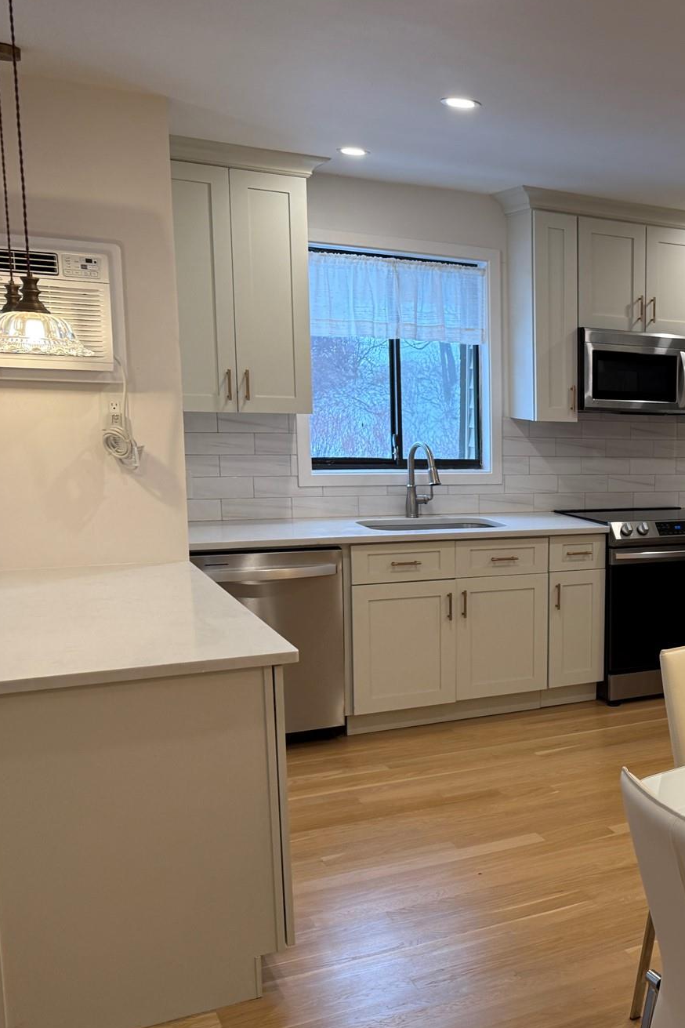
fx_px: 1113
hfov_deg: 30.5
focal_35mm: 39
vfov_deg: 49.4
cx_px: 756
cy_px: 592
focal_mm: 6.76
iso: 125
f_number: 1.78
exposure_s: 1/120
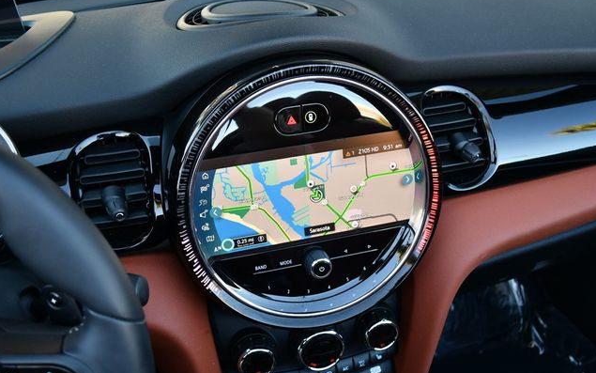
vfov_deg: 34.4
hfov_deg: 52.7
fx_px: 601
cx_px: 298
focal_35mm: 37
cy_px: 189
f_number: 3.5
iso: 500
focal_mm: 18
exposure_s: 1/250
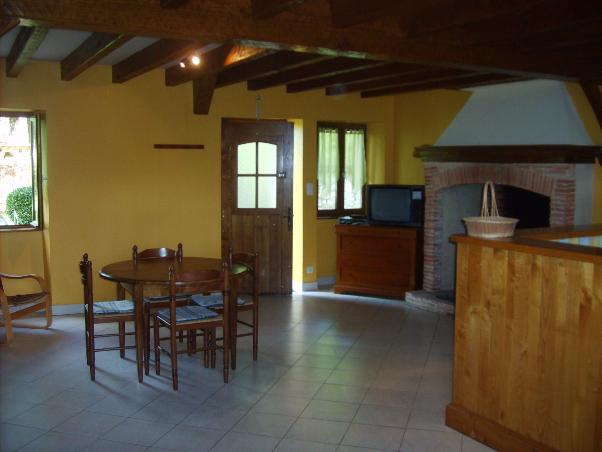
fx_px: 609
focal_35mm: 35
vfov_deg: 40.7
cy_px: 226
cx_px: 301
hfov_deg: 52.6
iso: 146
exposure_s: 1/45
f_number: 2.8
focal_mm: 5.8
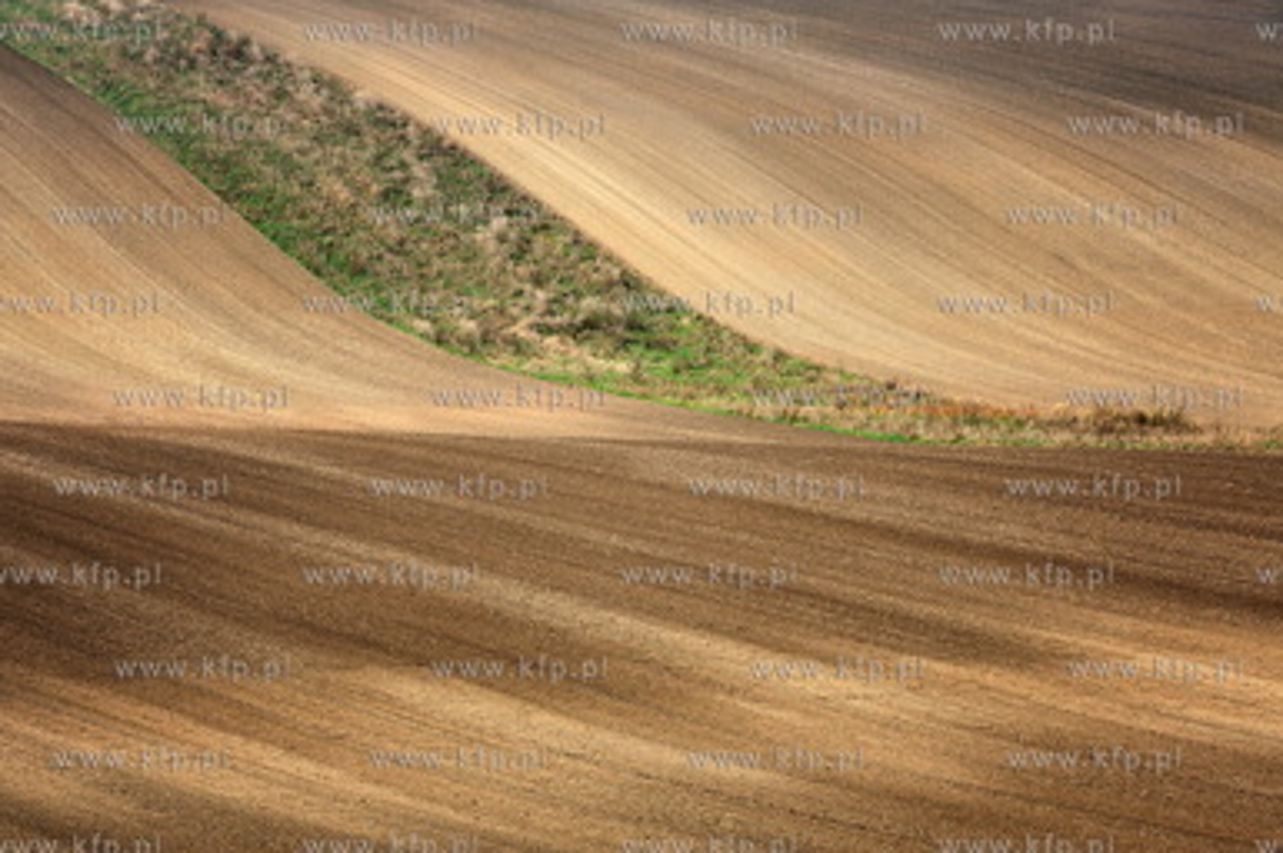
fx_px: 6659
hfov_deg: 11.0
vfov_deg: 7.3
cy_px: 440
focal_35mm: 187
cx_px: 637
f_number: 14
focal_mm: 180
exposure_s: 1/250
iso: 800
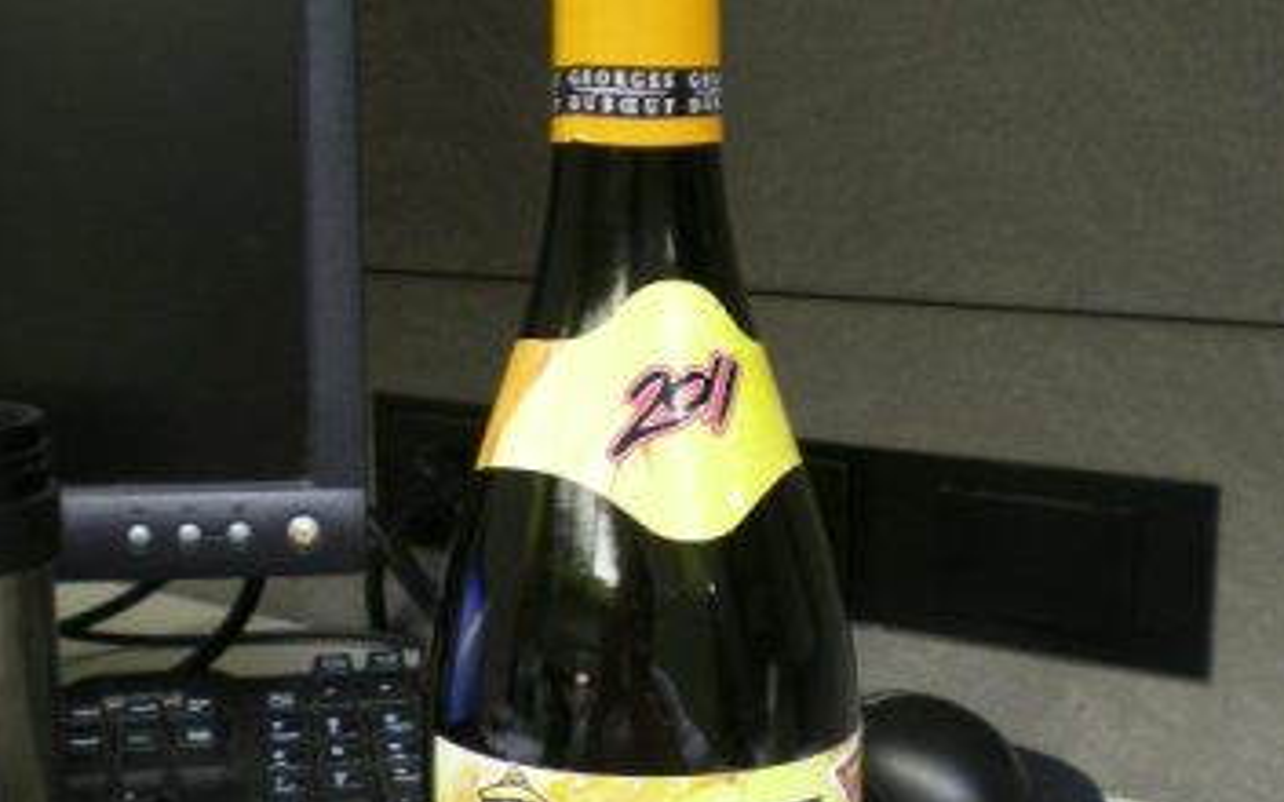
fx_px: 1925
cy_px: 580
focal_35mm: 55
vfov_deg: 23.4
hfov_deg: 36.9
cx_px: 649
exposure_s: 1/4.3
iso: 100
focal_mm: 6.3
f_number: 3.1
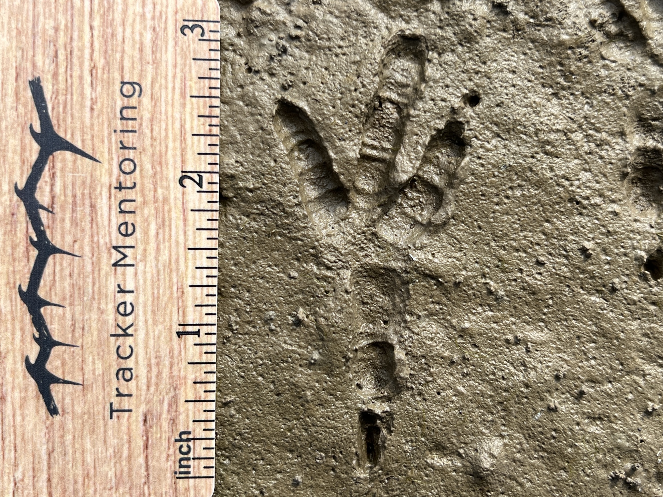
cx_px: 332
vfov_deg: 53.1
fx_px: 498
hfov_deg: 67.3
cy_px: 248
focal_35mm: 26
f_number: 1.5
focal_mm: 5.7
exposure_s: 1/1669
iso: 50
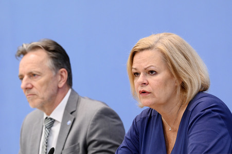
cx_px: 116
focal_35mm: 170
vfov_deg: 8.1
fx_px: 1095
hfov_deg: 12.1
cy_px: 77
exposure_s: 1/400
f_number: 5.6
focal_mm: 170
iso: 3200
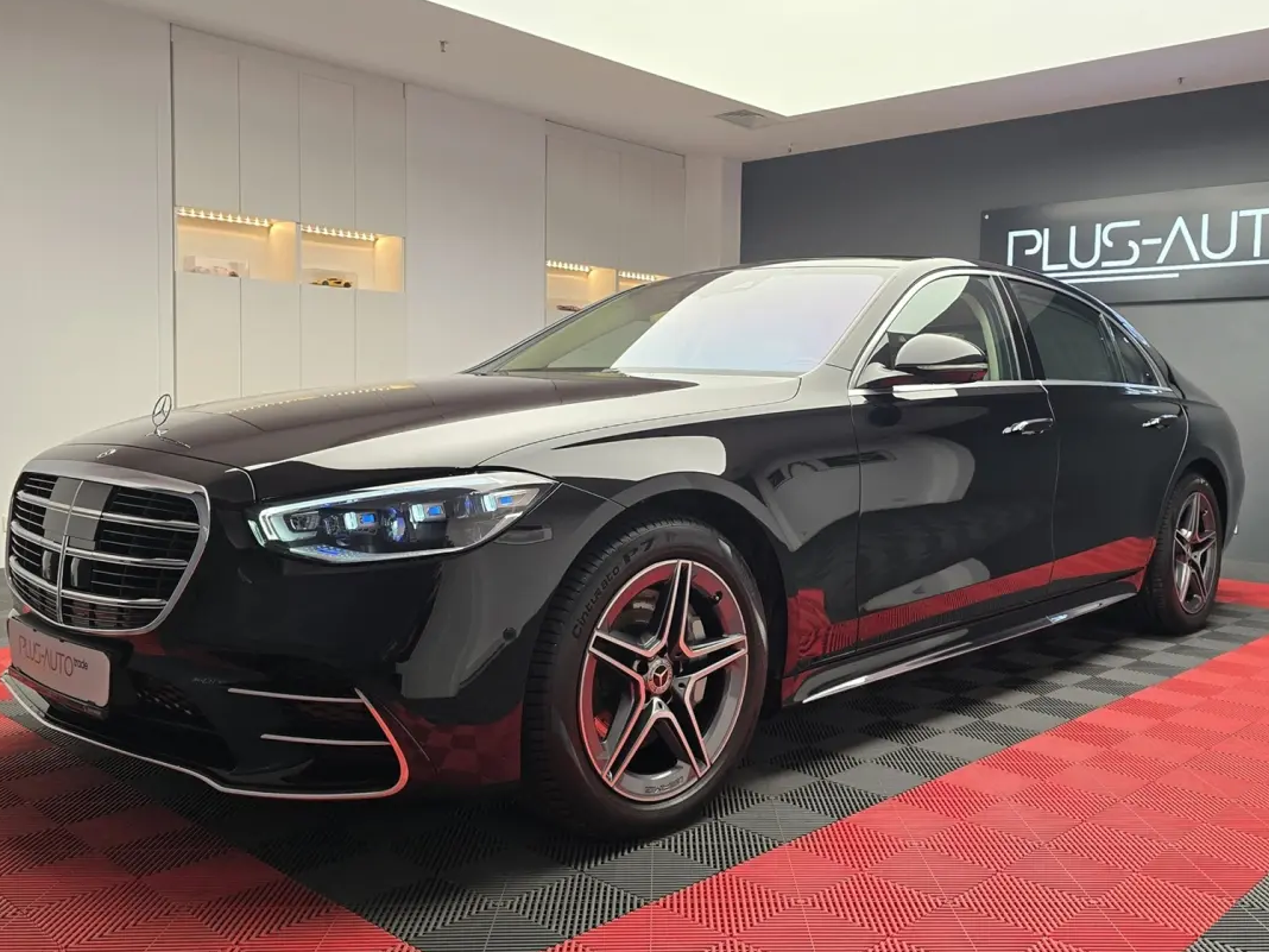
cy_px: 466
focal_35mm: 31
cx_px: 707
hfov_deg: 58.2
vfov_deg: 45.4
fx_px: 1136
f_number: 1.7
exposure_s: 1/100
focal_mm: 6.3
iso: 100
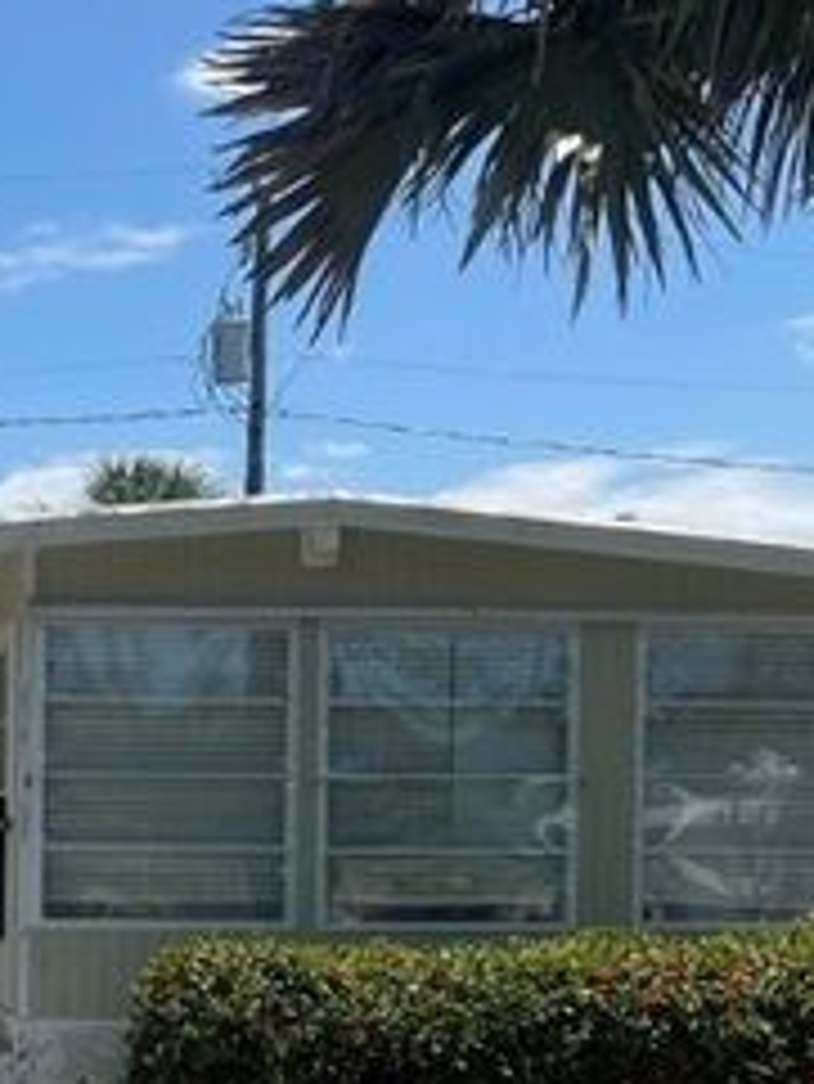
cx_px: -130
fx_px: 2255
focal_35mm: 72
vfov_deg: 26.5
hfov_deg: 19.4
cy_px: 884
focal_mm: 5.7
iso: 50
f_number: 1.5
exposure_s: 1/5076
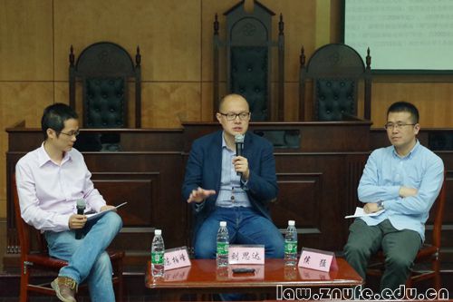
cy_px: 151
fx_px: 755
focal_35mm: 60
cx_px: 226
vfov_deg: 22.6
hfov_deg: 33.4
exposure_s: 1/30
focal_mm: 40
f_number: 5.6
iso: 3200
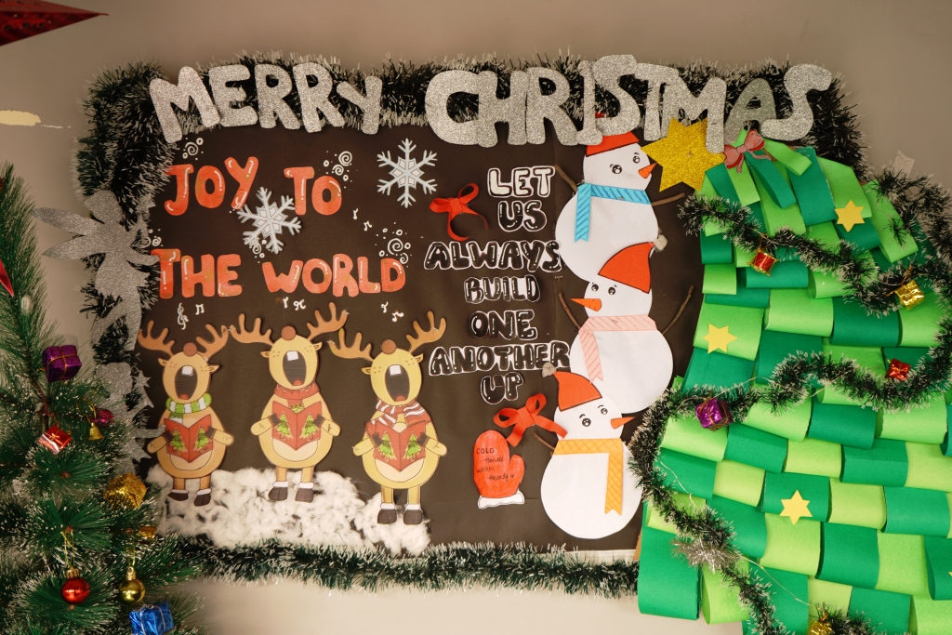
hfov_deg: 50.7
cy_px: 318
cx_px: 476
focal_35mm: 38
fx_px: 1005
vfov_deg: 35.1
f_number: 4
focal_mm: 38
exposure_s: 1/20
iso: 50
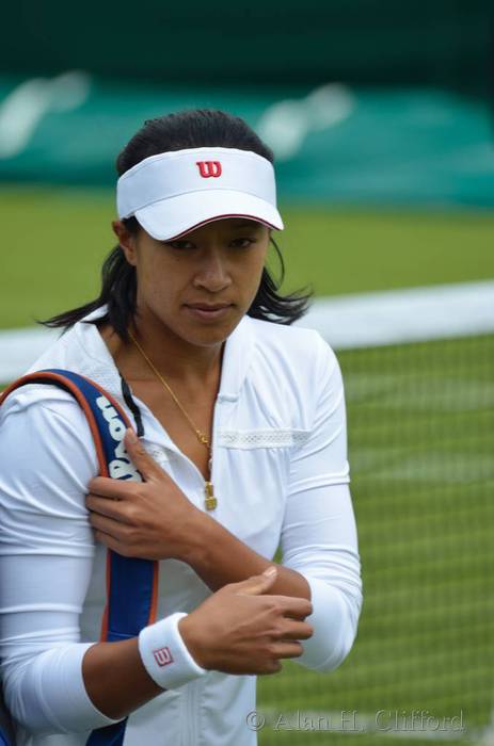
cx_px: 247
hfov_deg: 2.5
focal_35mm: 555
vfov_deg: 3.7
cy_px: 373
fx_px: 11486
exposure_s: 1/500
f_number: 5.6
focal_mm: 370
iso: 140
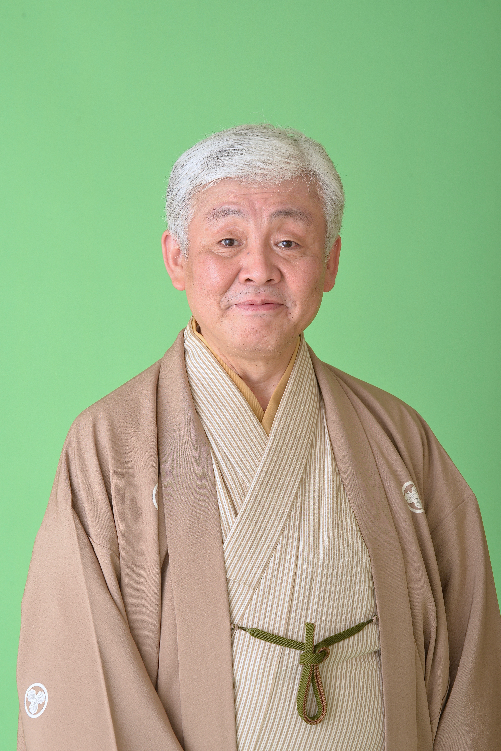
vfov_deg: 22.1
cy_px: 376
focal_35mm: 92
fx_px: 1919
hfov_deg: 14.9
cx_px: 250
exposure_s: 1/160
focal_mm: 92
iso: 400
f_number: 11
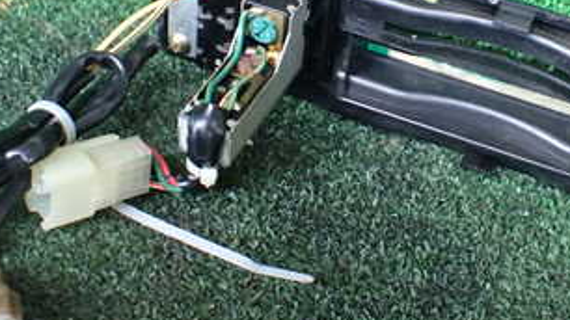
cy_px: 82
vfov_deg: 18.7
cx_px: 410
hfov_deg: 32.4
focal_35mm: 64
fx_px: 967
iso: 800
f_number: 2.3
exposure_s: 1/30
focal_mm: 5.4
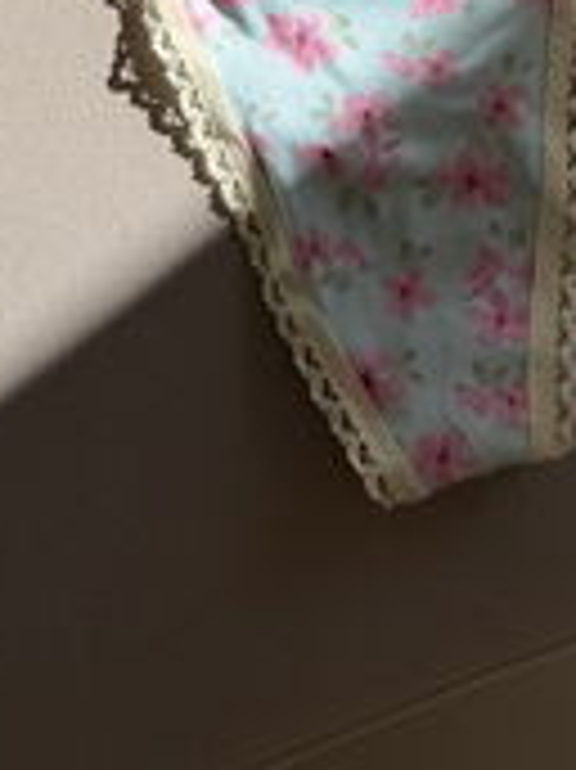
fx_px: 1666
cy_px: -408
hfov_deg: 19.6
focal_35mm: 75
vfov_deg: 21.5
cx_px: 256
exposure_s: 1/4975
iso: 80
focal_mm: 6.76
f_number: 1.78
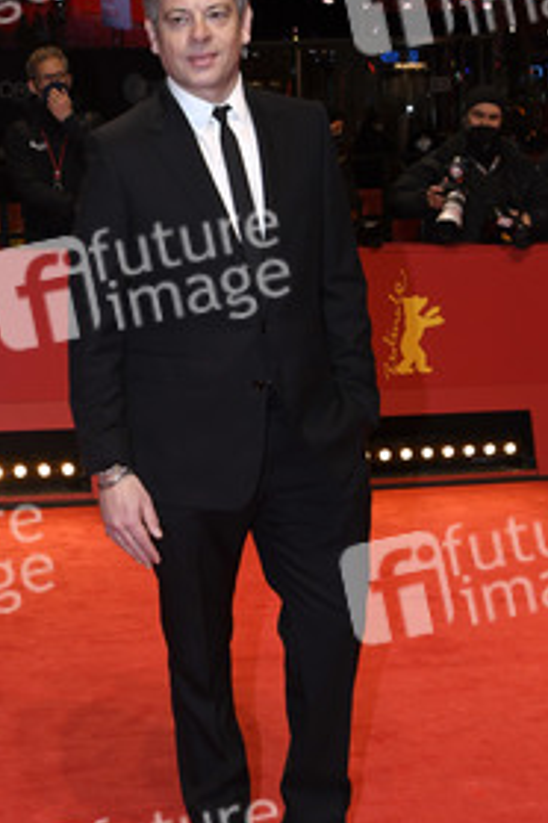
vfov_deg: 45.4
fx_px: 982
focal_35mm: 43
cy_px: 428
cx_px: 224
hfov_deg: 31.1
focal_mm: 30
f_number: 5.6
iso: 800
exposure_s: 1/250
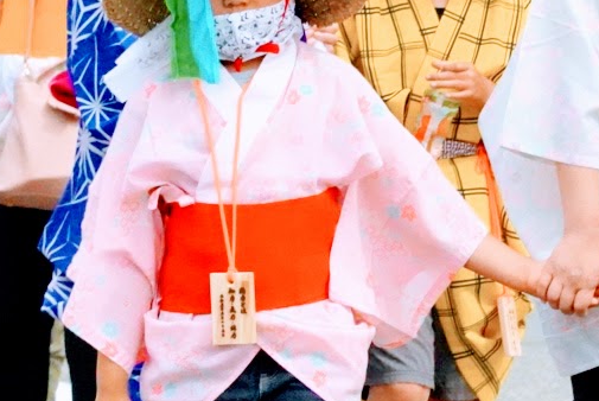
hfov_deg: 6.3
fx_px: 5380
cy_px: 138
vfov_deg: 4.3
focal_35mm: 323
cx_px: 807
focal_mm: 101
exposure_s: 1/1000
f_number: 8
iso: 16000
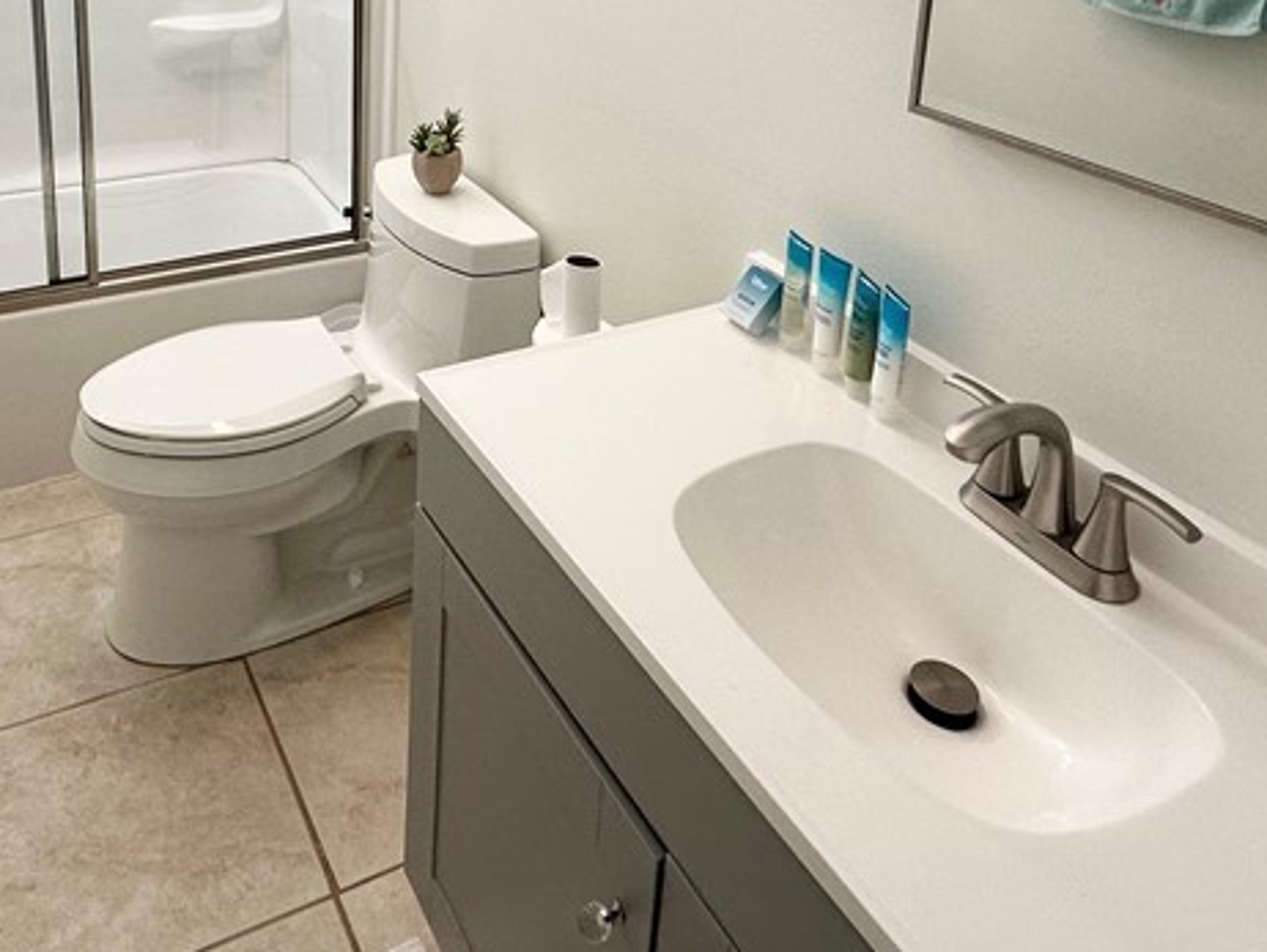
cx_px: 431
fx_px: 1135
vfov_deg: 40.4
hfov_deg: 57.2
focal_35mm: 31
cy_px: 19
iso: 100
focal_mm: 2.22
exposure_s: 1/120
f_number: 2.2
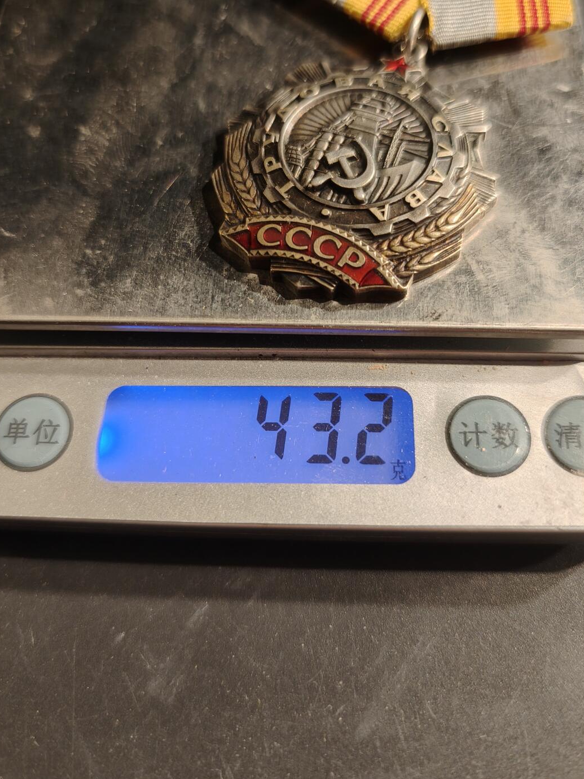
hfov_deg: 46.8
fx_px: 675
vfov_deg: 59.8
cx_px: 313
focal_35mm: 30
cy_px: 345
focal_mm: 6.06
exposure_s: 1/200
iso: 250
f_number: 1.6
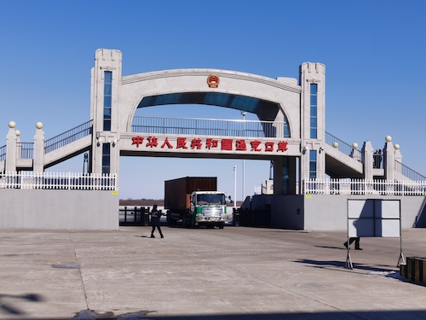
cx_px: 213
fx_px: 665
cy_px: 160
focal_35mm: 54
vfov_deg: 27.0
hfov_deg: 35.5
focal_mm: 5.56
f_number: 1.6
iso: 50
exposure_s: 1/8621
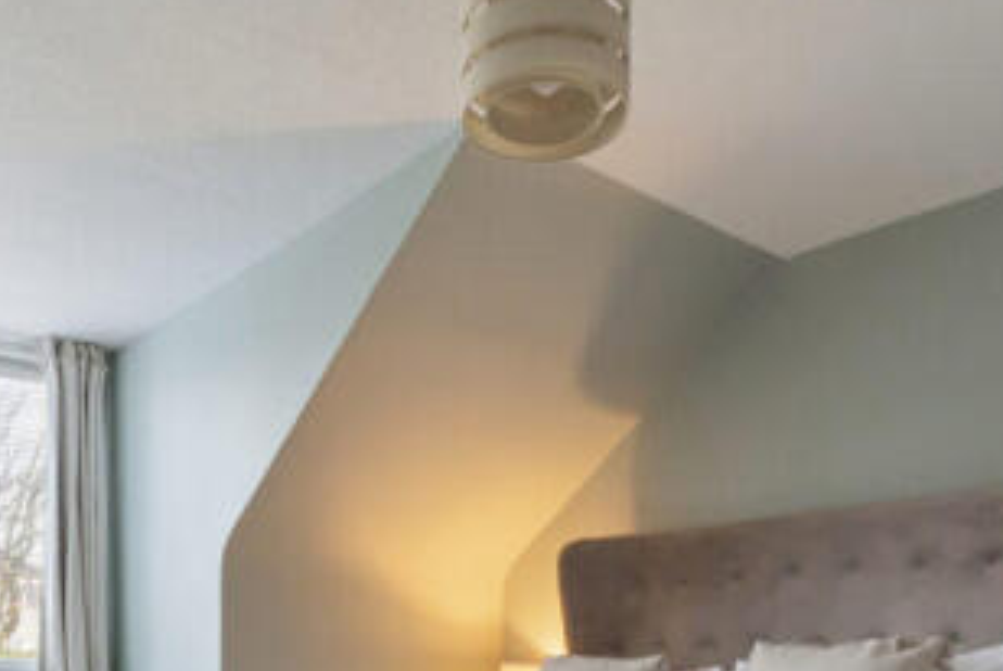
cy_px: 666
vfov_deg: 34.5
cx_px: 451
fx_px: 978
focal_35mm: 35
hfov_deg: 54.2
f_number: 8
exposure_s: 1/50
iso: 1250
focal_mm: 11
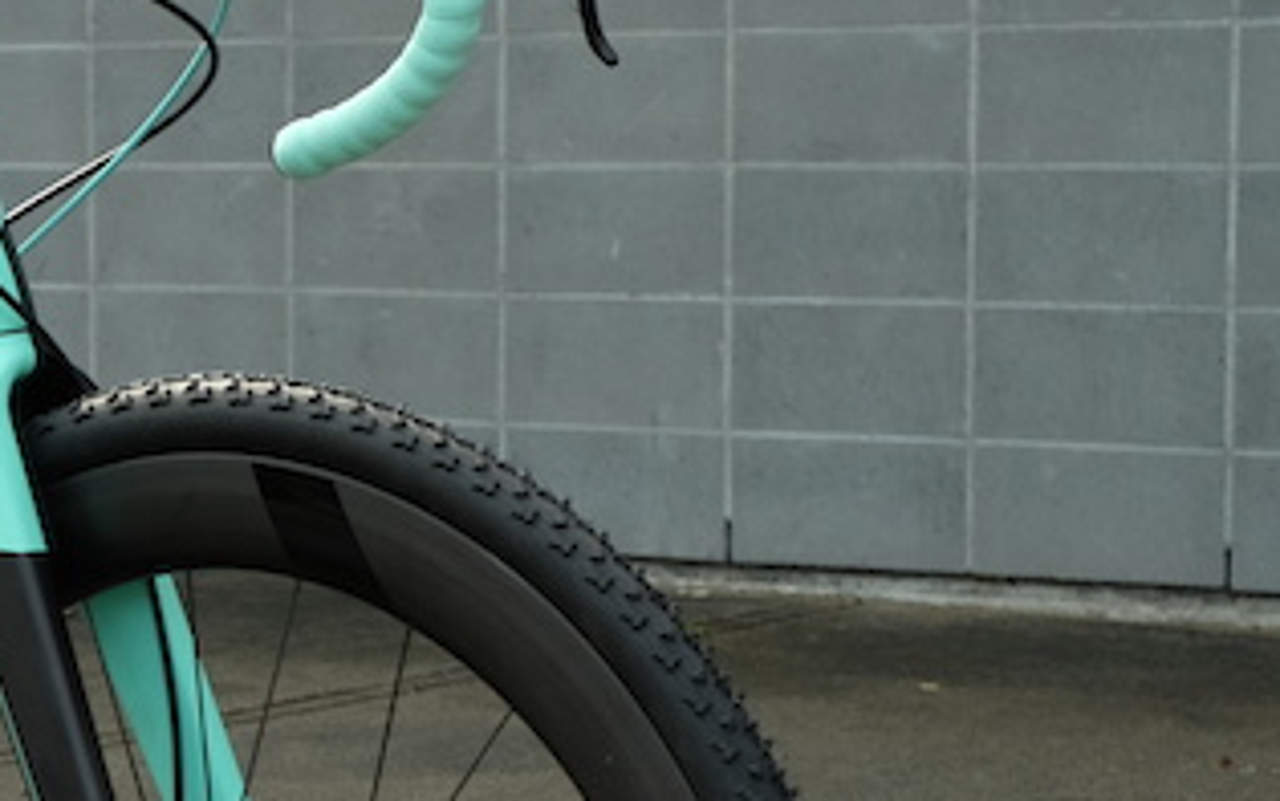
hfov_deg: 14.8
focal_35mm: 137
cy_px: 673
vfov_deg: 9.5
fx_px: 4780
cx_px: -244
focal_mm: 35
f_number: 5.6
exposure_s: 1/250
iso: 320
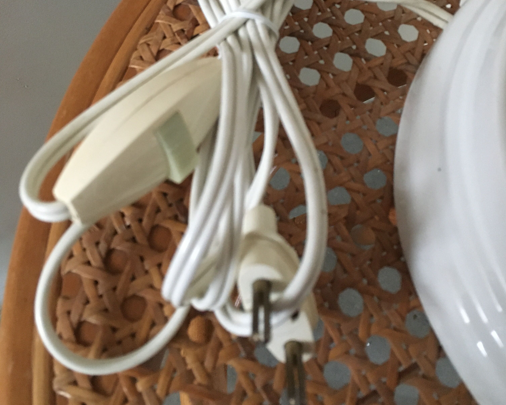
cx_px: 254
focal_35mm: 38
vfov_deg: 38.8
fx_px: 569
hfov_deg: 47.9
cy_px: 141
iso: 250
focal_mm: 4.15
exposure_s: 1/17
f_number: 2.2
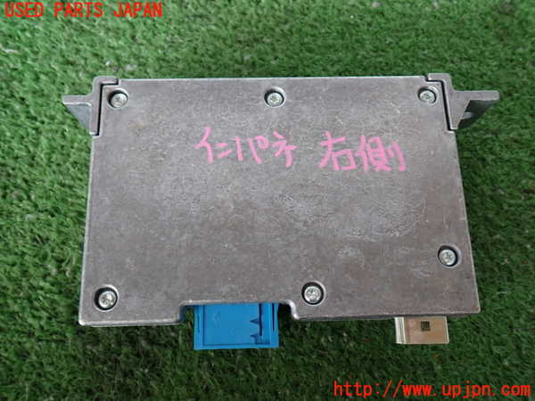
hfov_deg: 56.8
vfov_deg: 44.2
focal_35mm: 32
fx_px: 495
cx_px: 268
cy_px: 200
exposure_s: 1/30
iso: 200
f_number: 2.4
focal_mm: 5.79
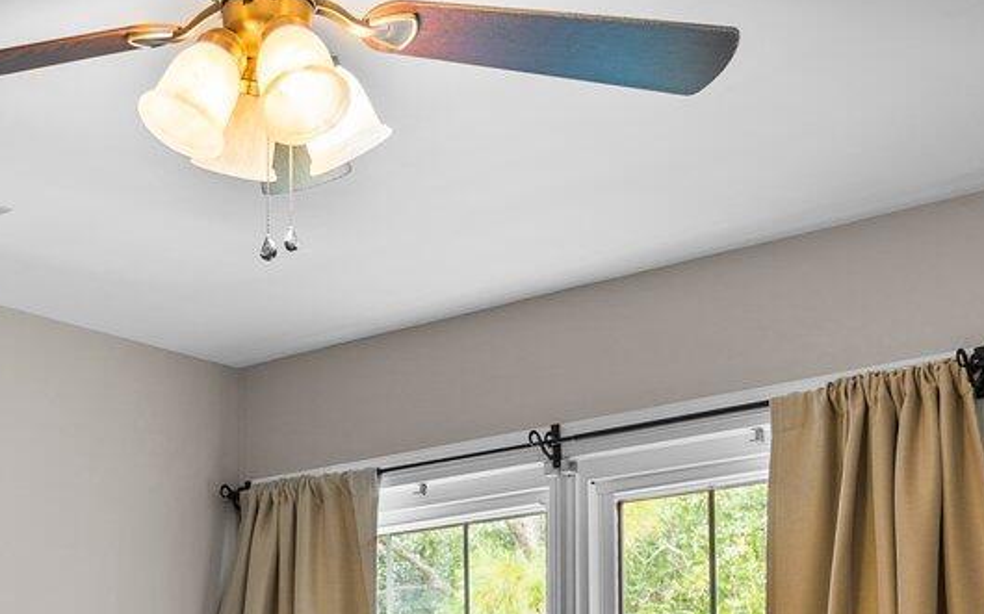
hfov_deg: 32.0
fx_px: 1689
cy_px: 828
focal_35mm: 63
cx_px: 267
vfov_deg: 18.9
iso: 200
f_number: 4
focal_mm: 16
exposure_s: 1/1.25
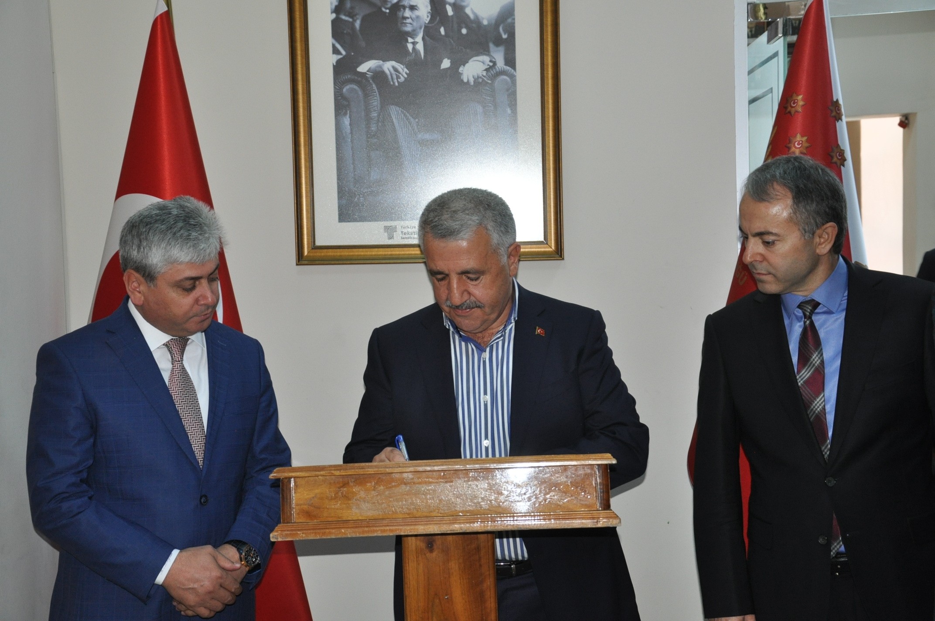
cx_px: 468
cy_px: 310
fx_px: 1362
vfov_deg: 25.7
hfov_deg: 37.9
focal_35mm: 52
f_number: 4.5
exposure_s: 1/60
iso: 800
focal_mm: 35
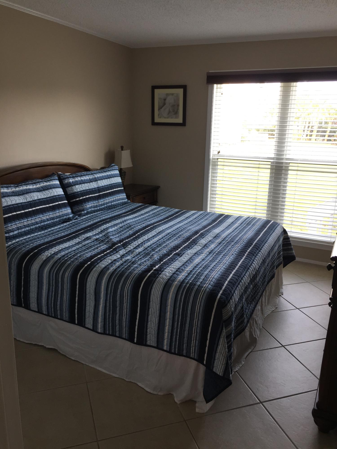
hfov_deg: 48.2
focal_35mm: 29
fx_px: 376
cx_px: 168
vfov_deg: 61.7
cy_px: 224
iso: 32
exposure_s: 1/40
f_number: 2.2
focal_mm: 4.15
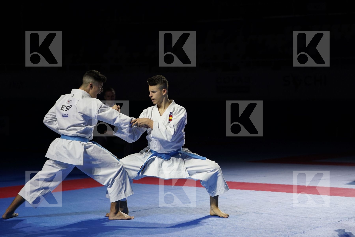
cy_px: 118
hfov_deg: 24.5
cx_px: 178
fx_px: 818
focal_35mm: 83
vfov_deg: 16.5
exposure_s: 1/500
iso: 400
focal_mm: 83
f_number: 2.8
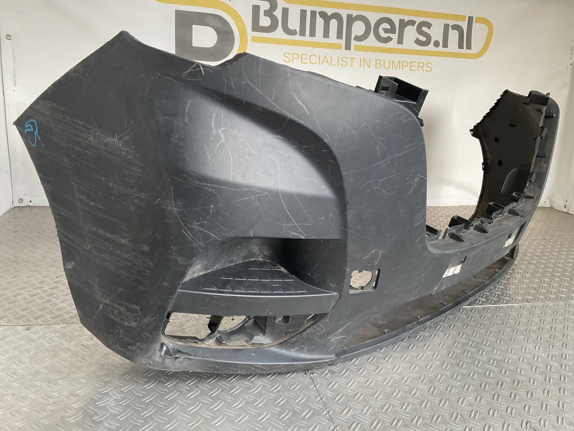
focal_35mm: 29
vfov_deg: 48.2
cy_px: 216
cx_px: 287
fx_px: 481
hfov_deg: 61.7
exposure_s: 1/50
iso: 64
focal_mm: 3
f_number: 1.8
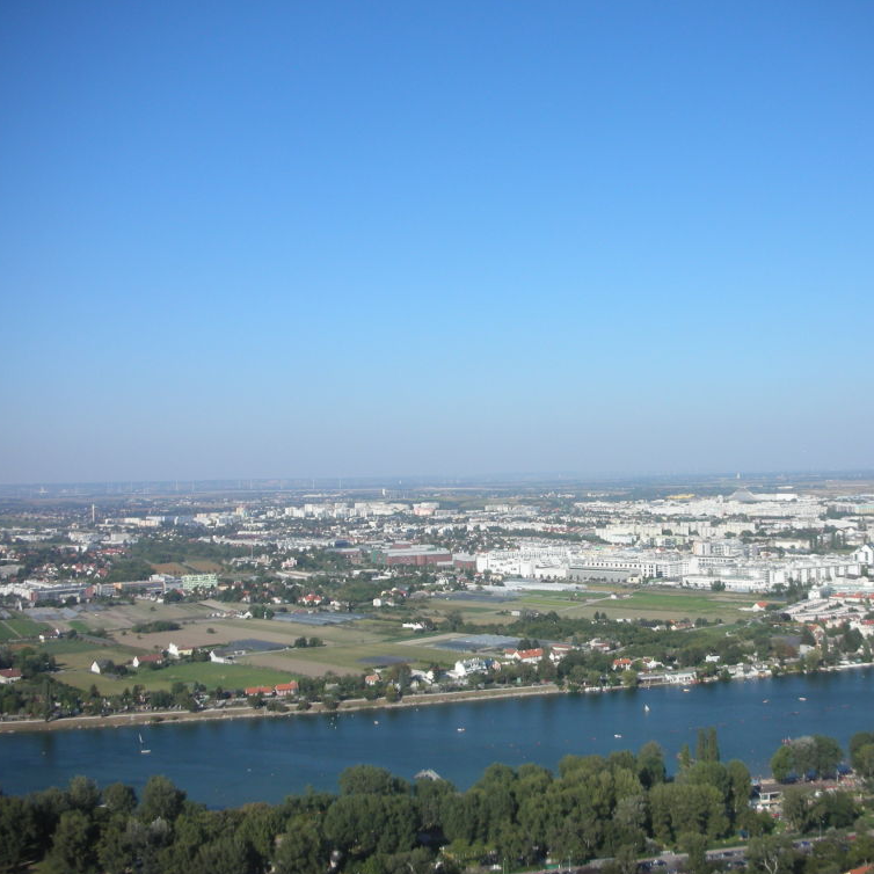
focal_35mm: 42
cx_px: 522
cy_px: 434
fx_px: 1200
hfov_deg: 39.9
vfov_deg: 40.0
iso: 50
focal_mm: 5.8
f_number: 8.5
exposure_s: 1/99.4
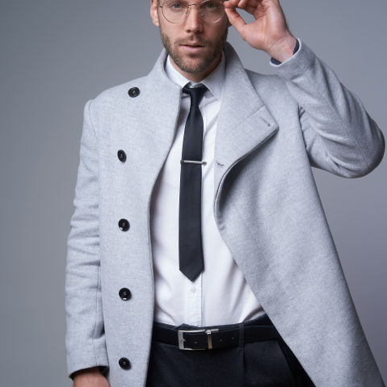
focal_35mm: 78
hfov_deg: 22.2
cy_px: 227
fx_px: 987
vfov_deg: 22.2
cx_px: 202
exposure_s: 1/160
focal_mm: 55
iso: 50
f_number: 10
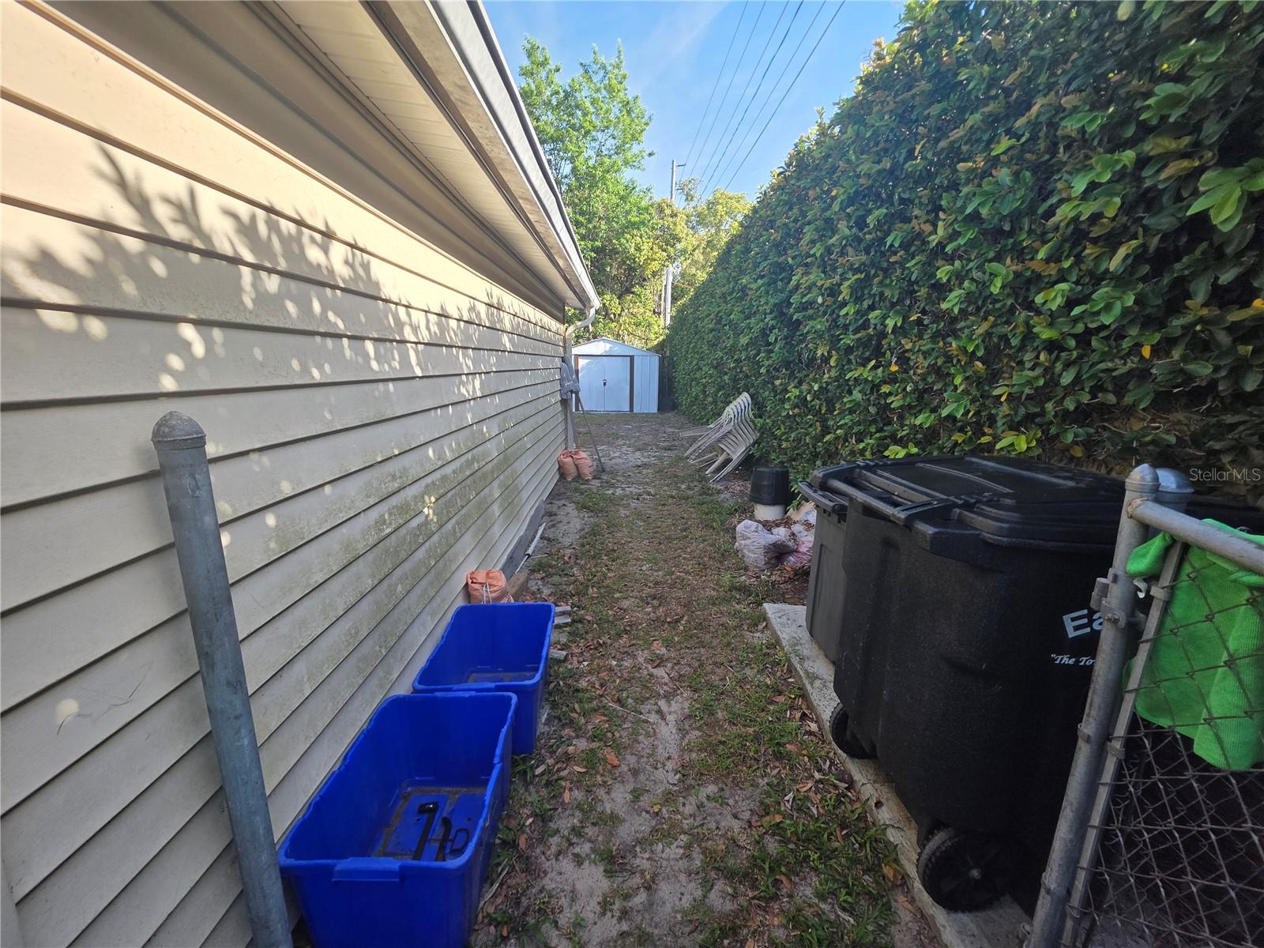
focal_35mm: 13
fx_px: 475
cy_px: 474
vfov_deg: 89.9
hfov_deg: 106.2
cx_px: 632
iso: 40
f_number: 1.9
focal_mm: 2.2
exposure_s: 1/594
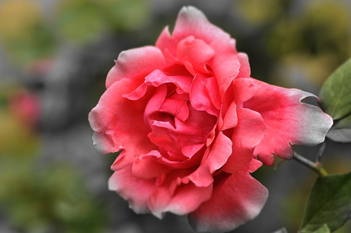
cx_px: 176
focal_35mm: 330
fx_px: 3214
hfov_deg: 6.3
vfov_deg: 4.2
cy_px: 116
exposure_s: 1/320
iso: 200
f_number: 9
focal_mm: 220
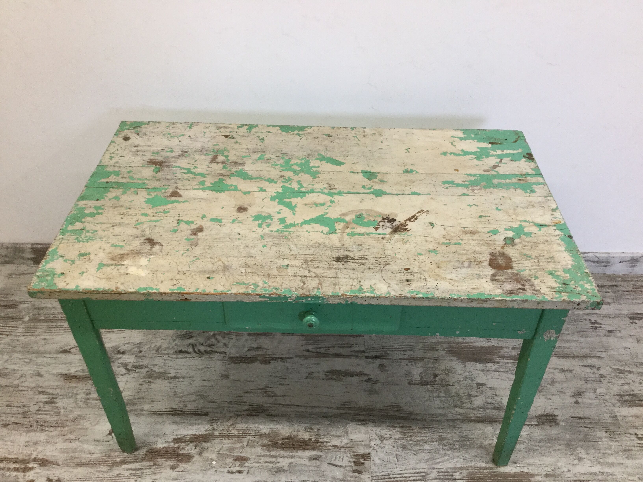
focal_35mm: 31
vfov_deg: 45.4
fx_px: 576
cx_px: 322
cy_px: 241
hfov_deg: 58.4
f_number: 2.4
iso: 50
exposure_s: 1/33
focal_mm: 3.3
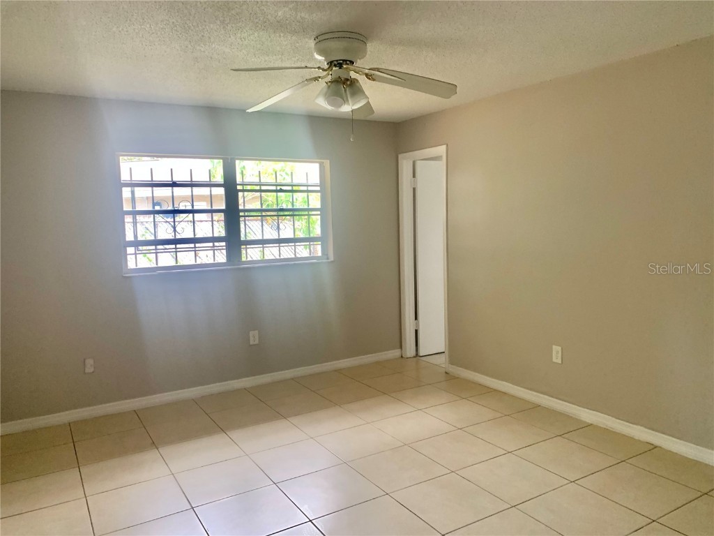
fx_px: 536
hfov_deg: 67.3
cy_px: 268
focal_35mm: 26
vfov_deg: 53.1
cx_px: 357
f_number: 1.8
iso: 160
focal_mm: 4.25
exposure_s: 1/60
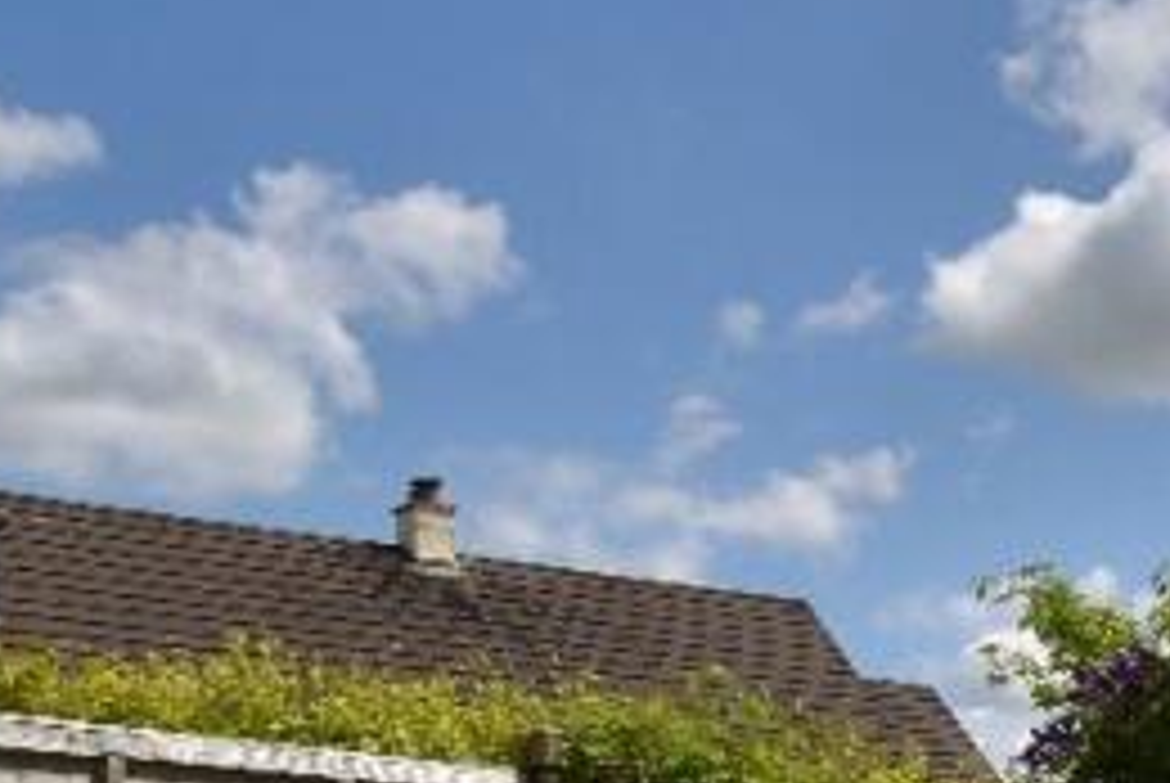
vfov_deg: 21.5
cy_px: 925
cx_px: 1606
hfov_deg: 27.1
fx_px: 1920
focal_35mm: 59
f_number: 13
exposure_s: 1/200
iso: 100
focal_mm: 10
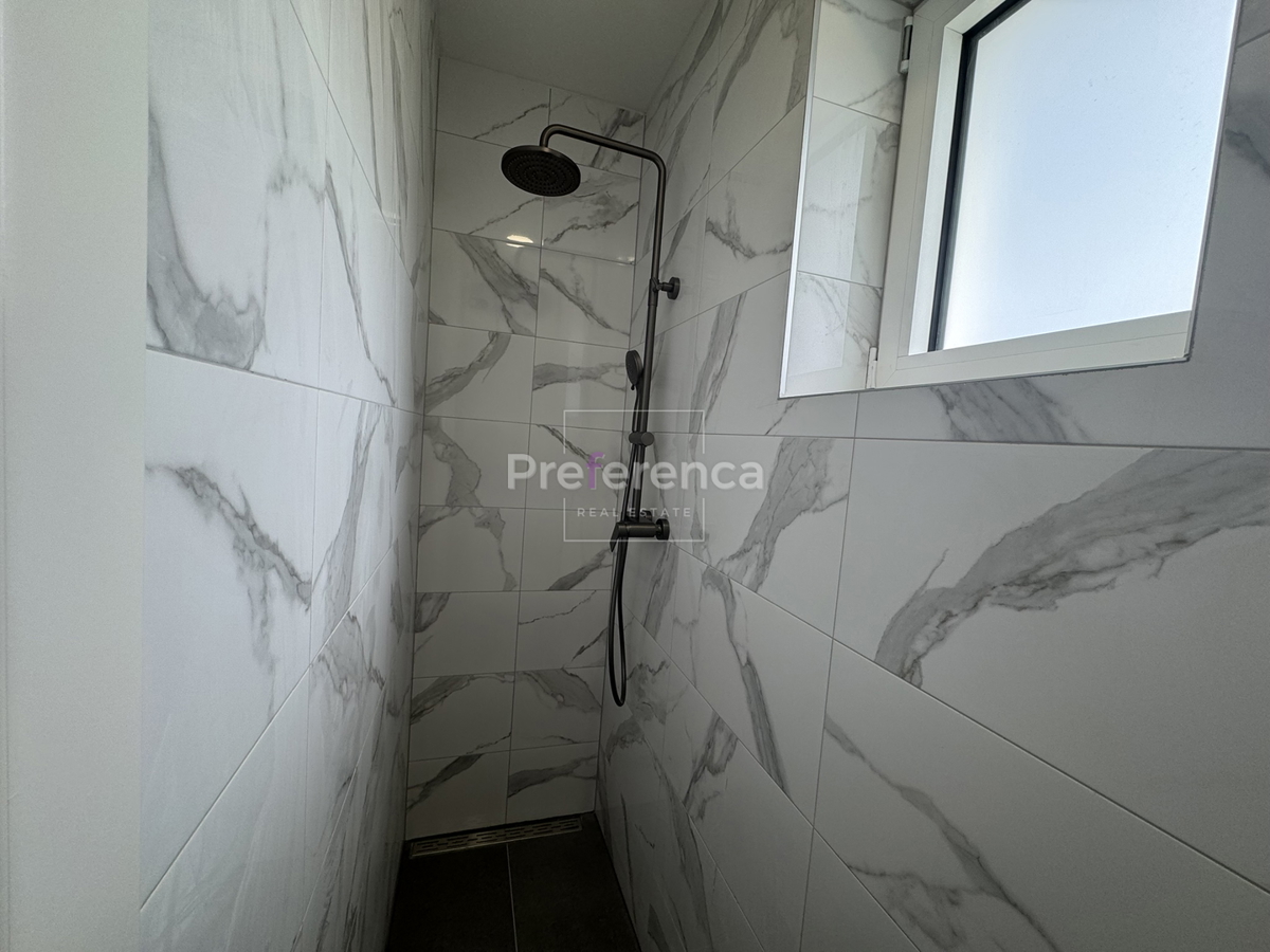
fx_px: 514
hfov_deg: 102.1
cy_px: 476
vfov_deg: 85.7
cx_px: 635
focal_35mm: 14
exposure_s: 1/119
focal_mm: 2.22
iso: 40
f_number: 2.2
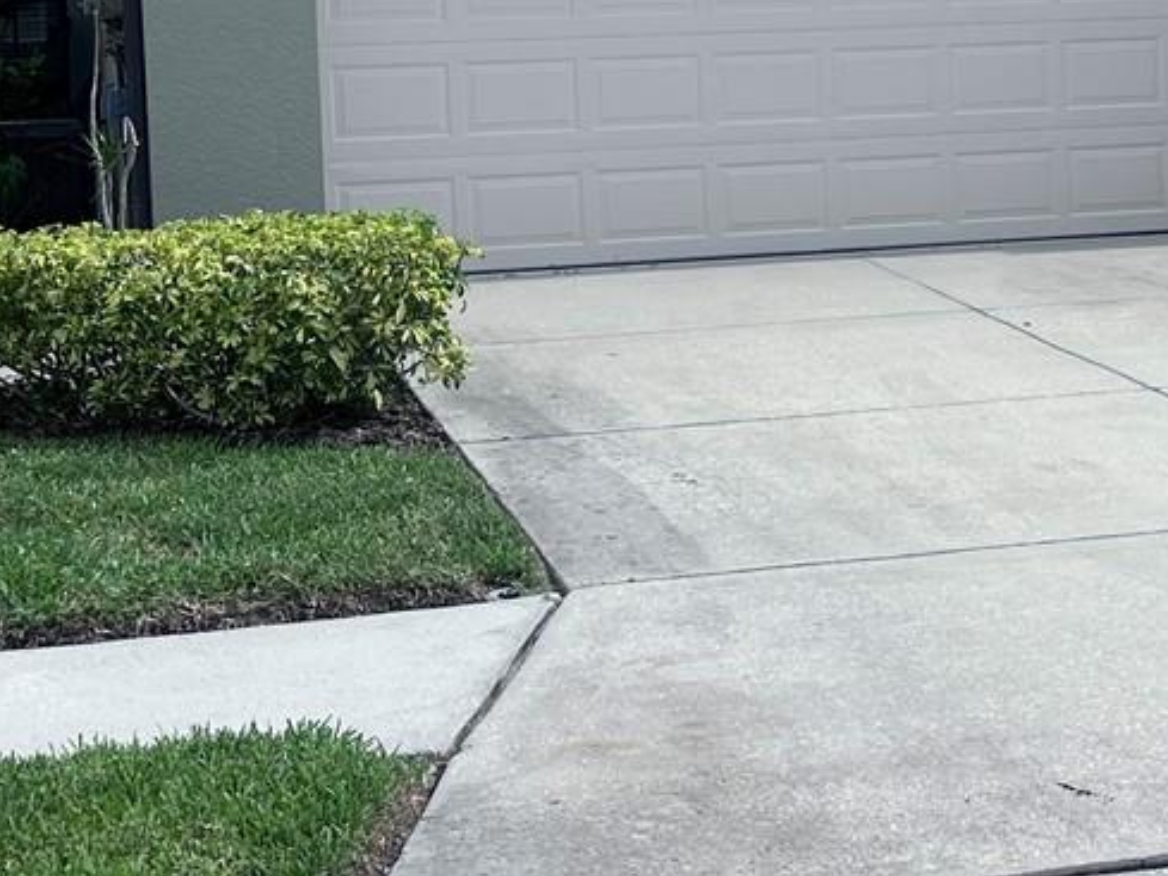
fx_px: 2869
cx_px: 908
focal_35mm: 85
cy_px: 134
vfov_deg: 17.2
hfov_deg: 22.7
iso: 50
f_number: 1.5
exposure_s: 1/5076
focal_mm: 5.7
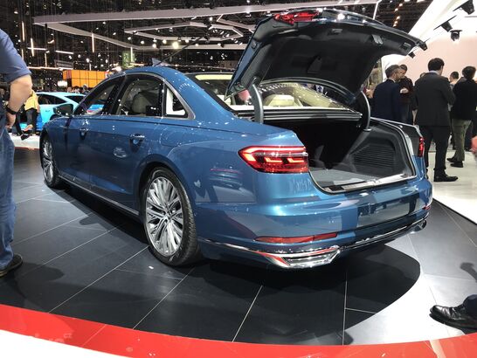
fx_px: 386
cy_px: 179
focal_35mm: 28
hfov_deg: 63.4
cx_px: 238
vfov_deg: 49.8
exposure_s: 1/29
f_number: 1.8
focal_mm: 3.99
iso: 40
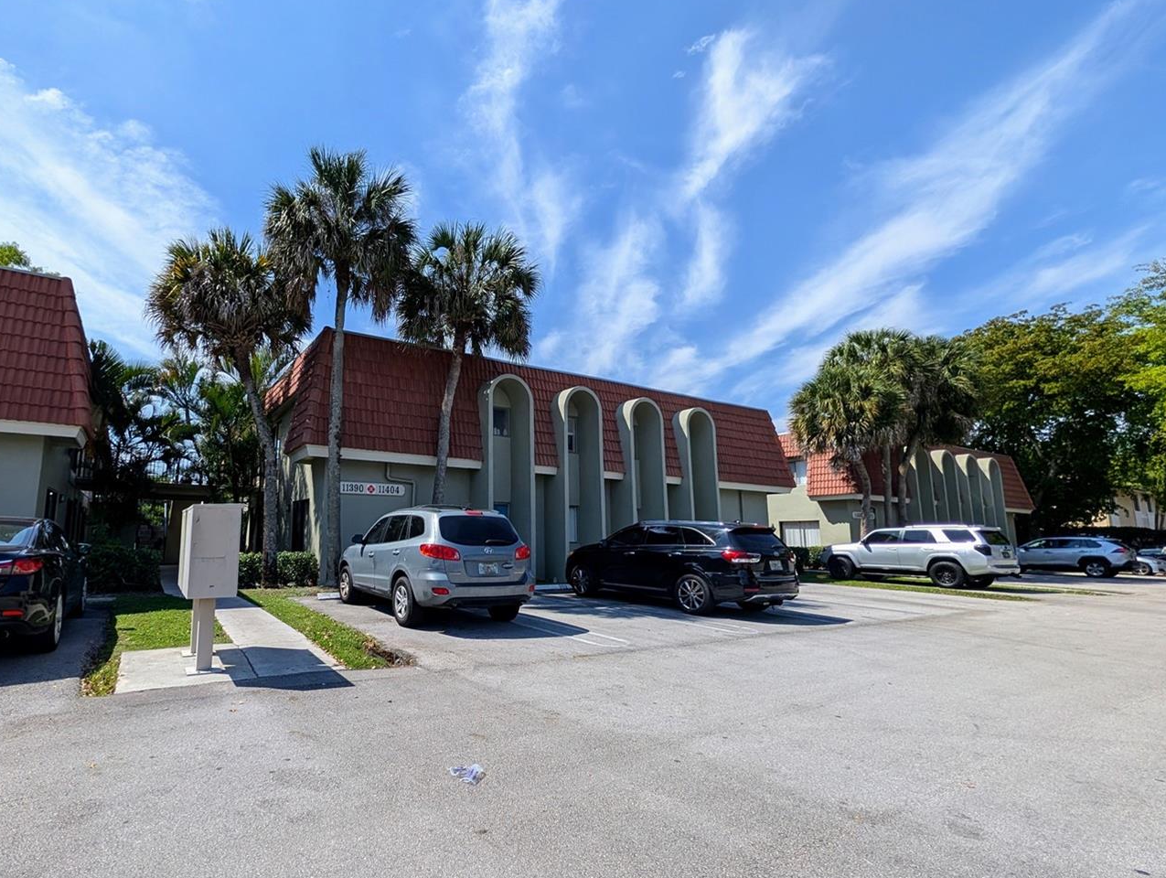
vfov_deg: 81.9
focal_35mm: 15
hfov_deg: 96.1
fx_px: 506
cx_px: 440
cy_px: 453
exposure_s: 1/3906
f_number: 1.7
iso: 48
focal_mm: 2.02
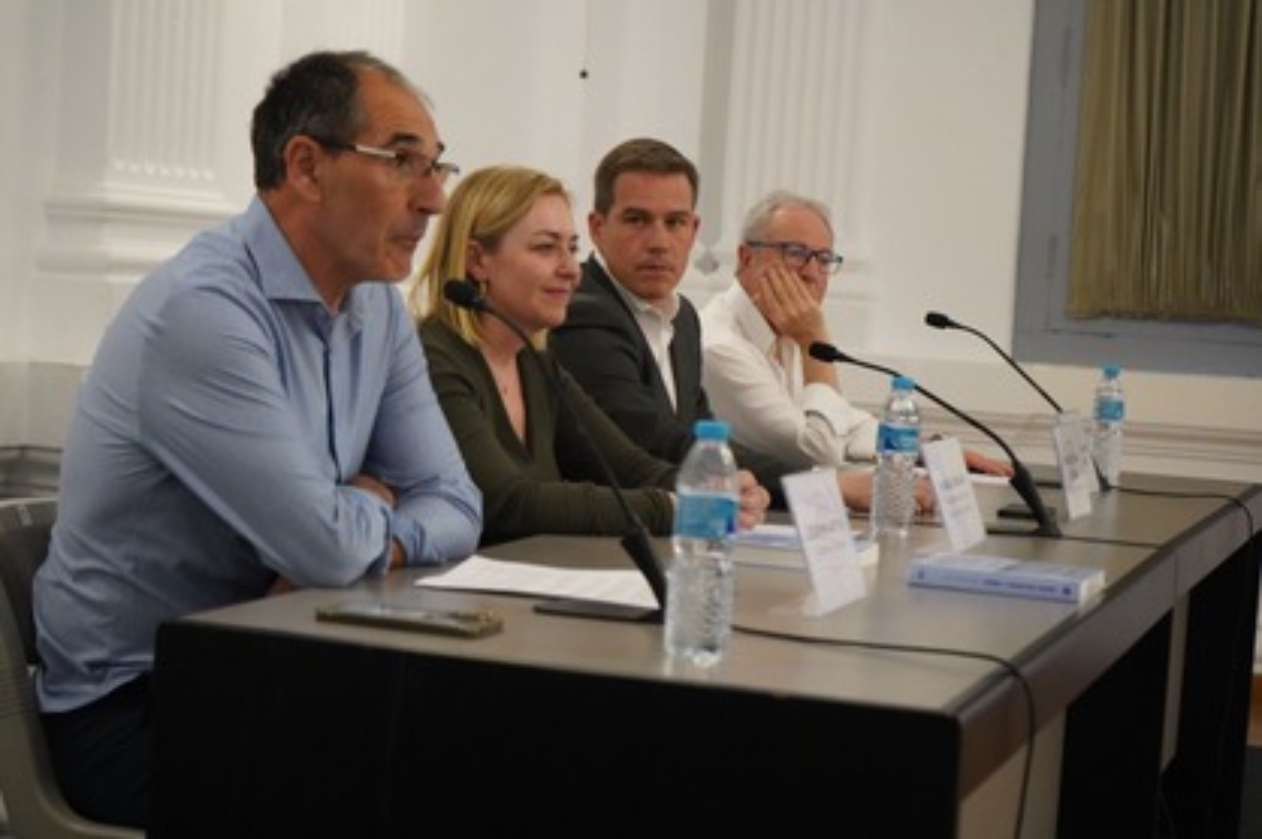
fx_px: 2452
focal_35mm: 70
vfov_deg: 19.4
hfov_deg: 28.9
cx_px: 631
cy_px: 420
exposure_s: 1/400
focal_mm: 70
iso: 12800
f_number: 5.6
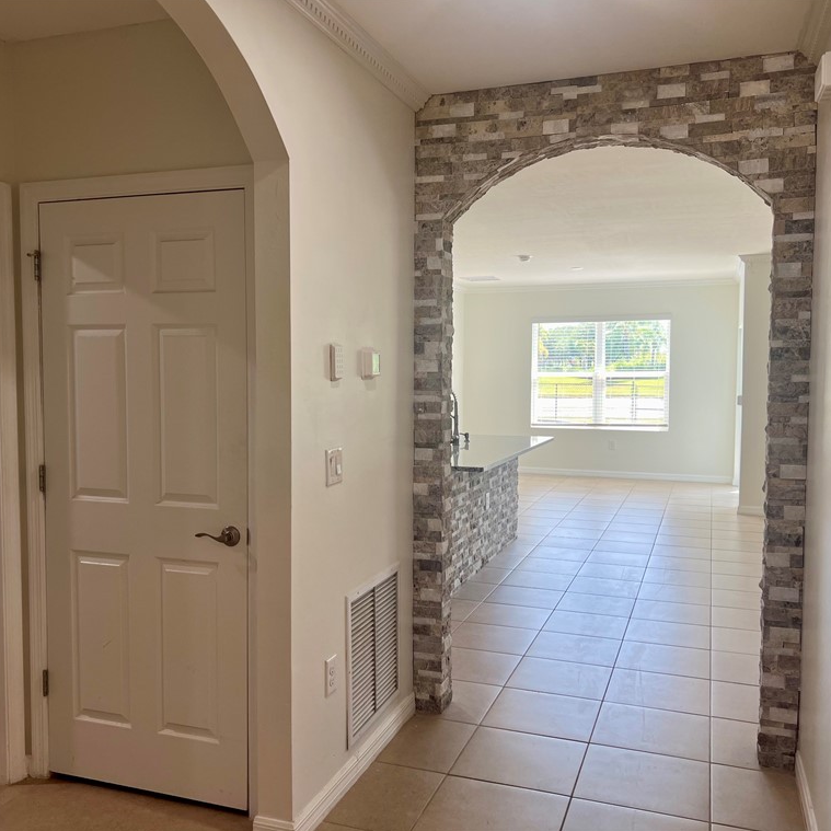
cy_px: 416
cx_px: 400
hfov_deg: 52.5
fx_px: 842
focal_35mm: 31
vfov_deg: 52.5
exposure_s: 1/120
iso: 40
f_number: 1.5
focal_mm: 5.7
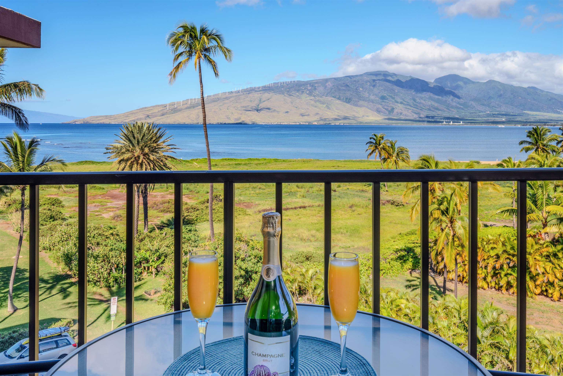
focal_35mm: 33
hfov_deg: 57.2
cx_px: 282
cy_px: 188
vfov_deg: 40.0
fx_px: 516
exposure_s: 1/100
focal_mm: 33
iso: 320
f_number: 16
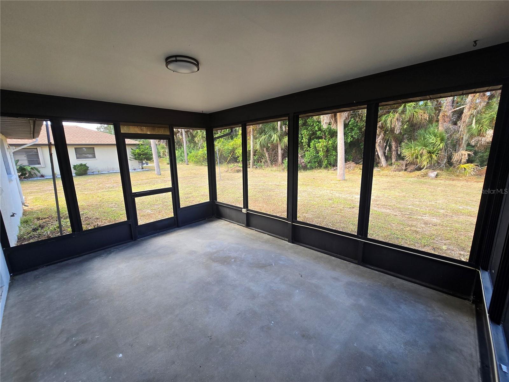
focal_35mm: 13
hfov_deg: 106.2
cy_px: 191
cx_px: 254
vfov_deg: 89.9
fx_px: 191
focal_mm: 2.2
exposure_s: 1/120
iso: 64
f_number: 2.2
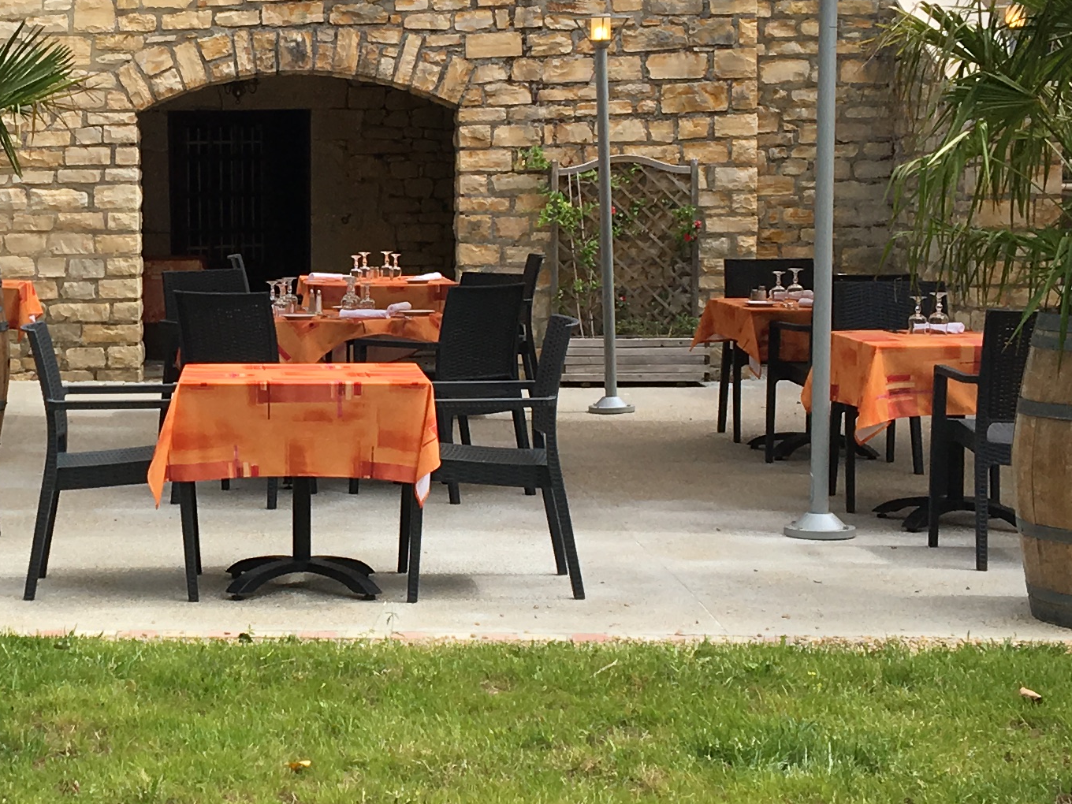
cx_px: 92
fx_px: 2663
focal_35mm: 86
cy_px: 351
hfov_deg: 22.2
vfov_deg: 17.2
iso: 25
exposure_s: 1/962
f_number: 2.2
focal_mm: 4.15
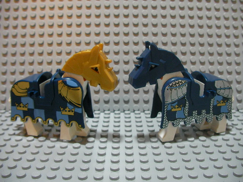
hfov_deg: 49.0
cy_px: 91
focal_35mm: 38
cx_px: 122
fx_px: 267
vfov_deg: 37.7
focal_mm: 6.3
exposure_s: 1/14
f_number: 3.5
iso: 200
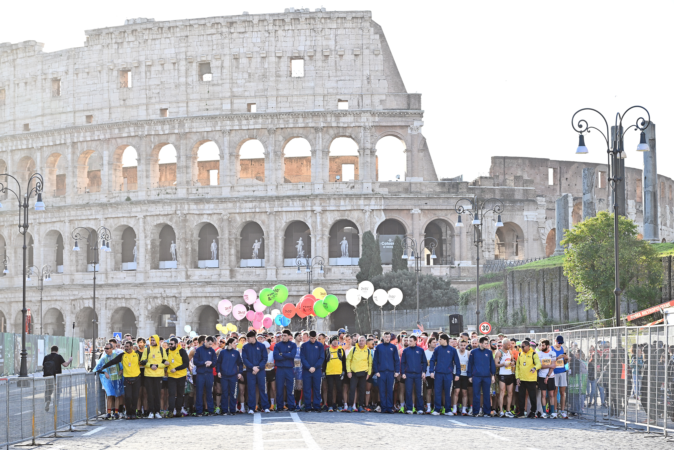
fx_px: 1554
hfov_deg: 24.5
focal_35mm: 83
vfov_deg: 16.5
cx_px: 337
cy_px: 225
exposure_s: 1/500
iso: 500
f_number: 5.6
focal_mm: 83
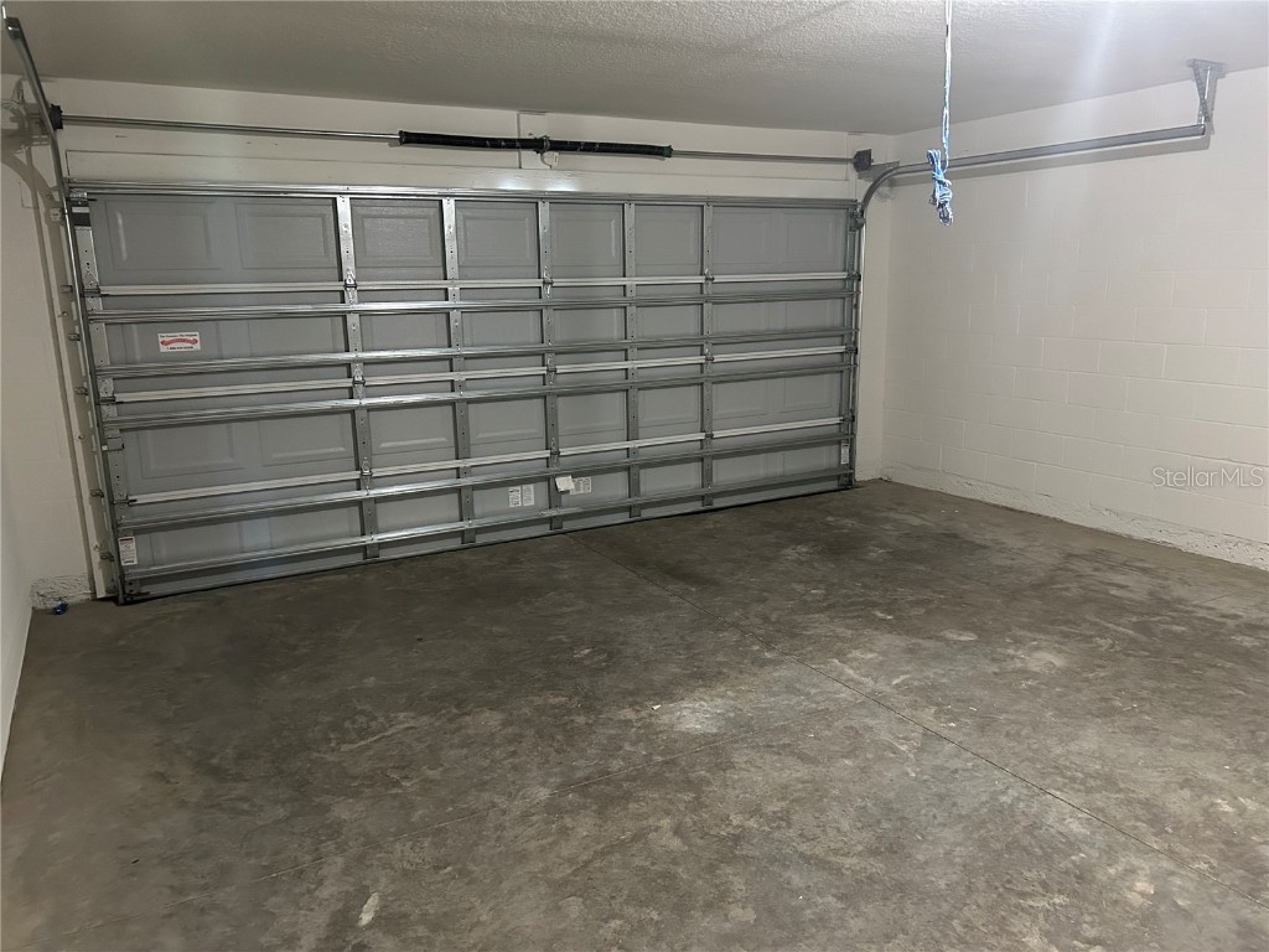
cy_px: 476
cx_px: 634
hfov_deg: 67.3
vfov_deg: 53.1
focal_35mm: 26
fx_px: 953
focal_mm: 5.7
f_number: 1.5
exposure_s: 1/40
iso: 640
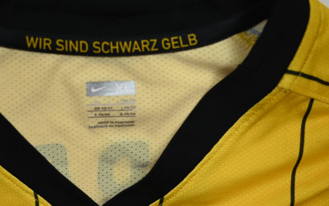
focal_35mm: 48
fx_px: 430
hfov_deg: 41.3
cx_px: 112
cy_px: 144
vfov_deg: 26.6
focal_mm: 32
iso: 200
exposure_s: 1/180
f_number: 5.6
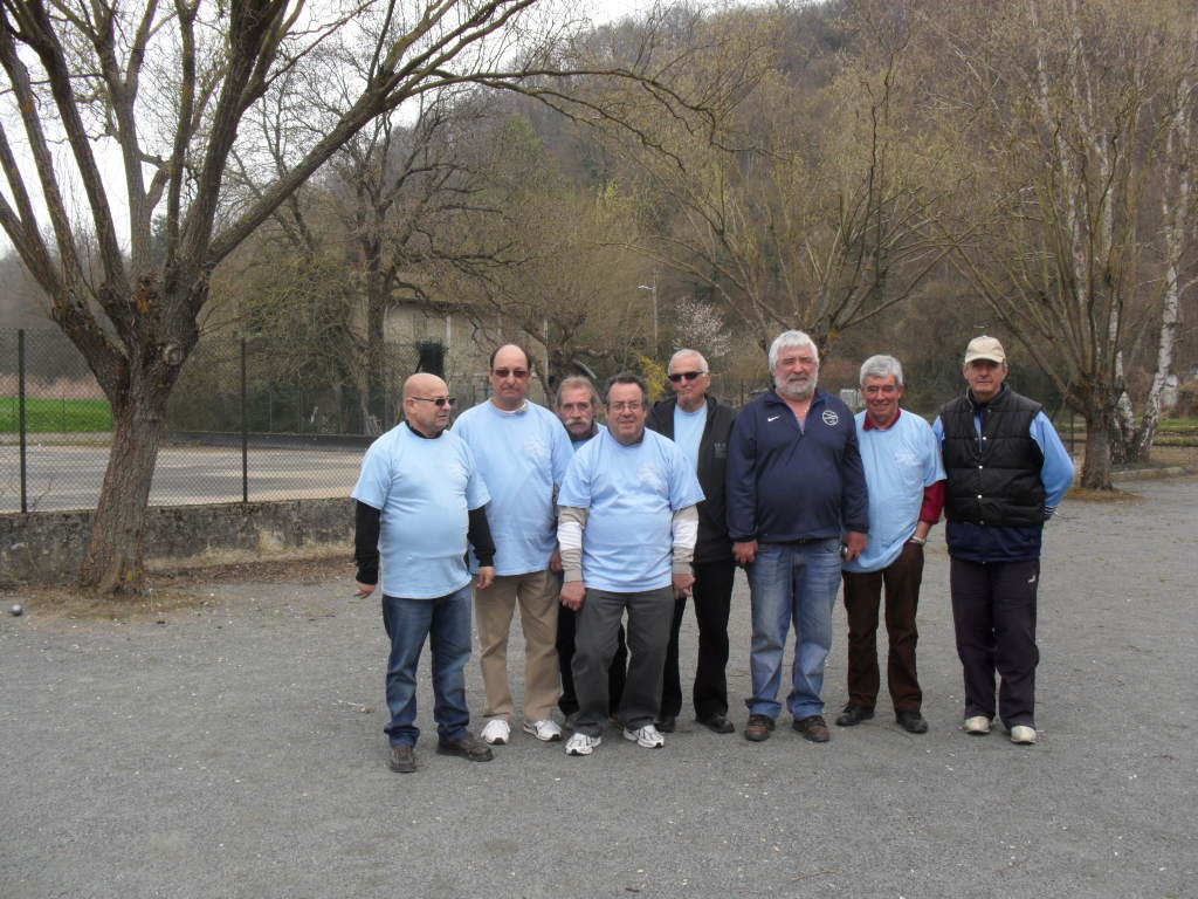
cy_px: 450
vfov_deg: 40.7
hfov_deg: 52.6
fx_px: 1211
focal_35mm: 35
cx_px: 599
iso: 100
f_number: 3.2
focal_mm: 6.3
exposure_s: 1/500
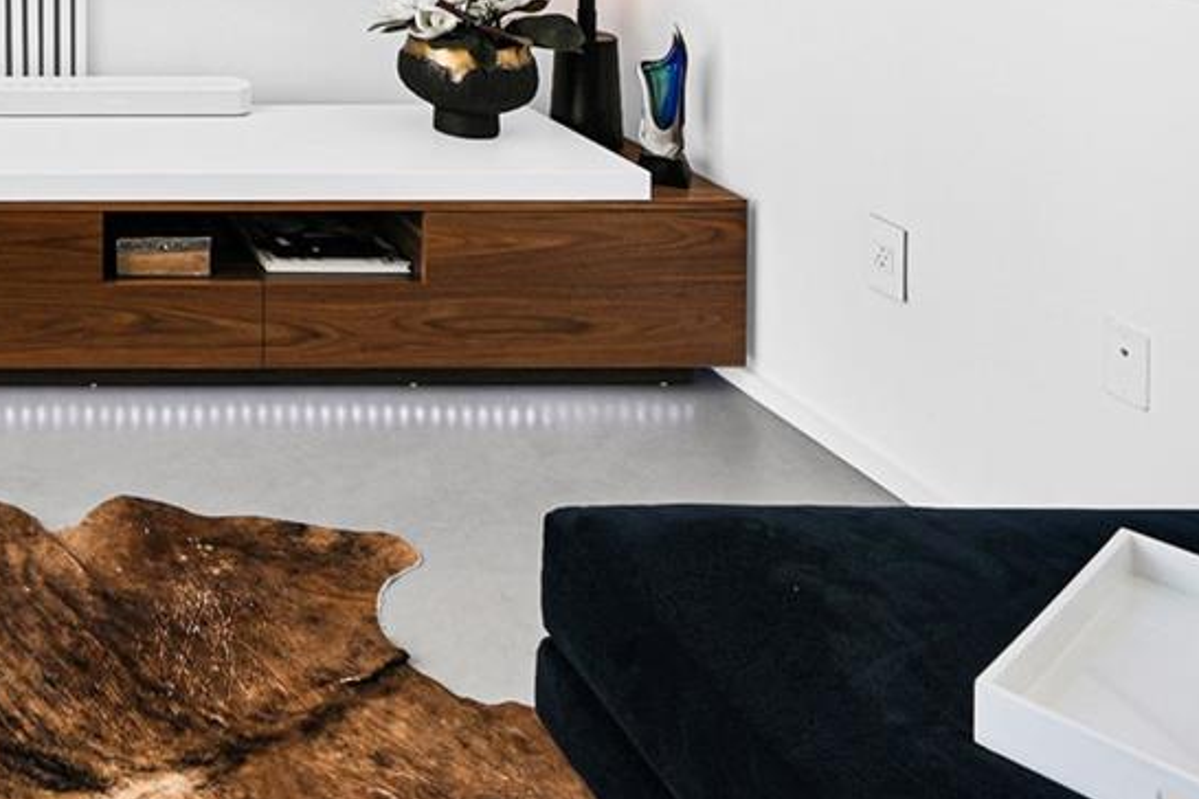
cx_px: -272
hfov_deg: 35.9
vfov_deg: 26.8
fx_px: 1365
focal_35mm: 41
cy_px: -278
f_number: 5
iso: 100
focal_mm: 14
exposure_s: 1/80
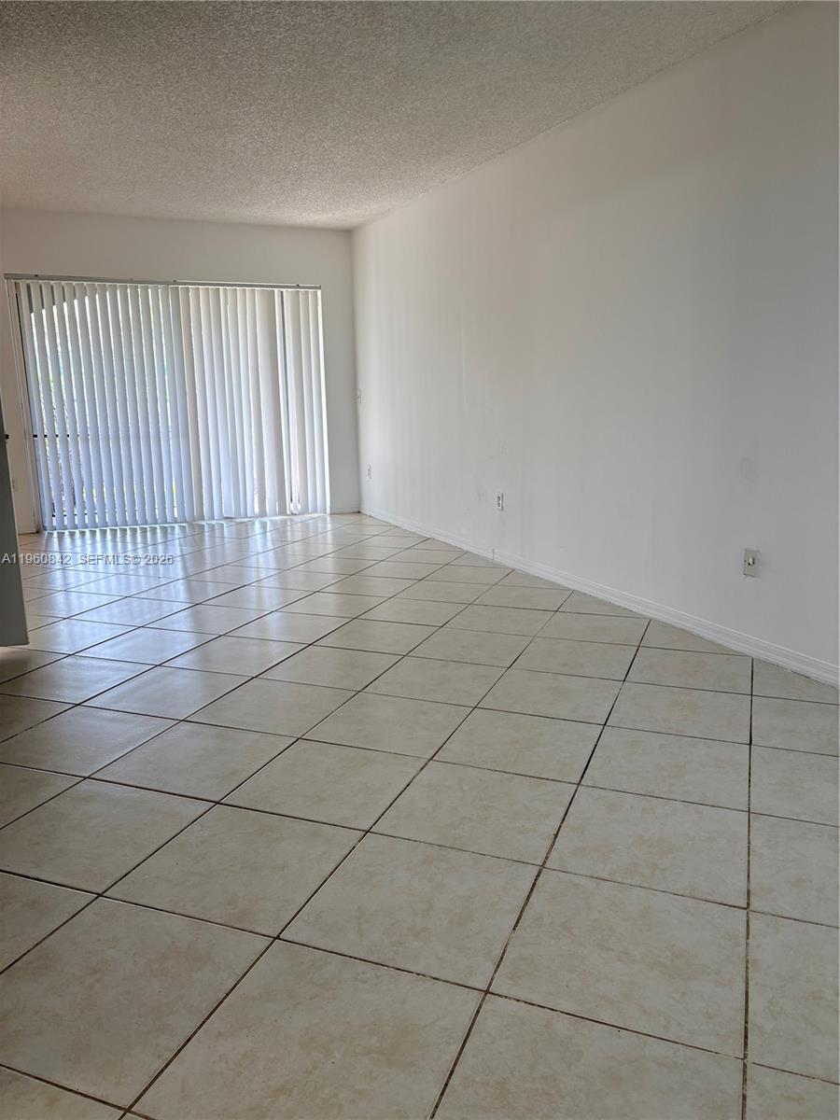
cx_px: 420
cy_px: 560
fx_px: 841
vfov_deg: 67.3
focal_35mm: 26
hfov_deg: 53.1
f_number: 1.6
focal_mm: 5.96
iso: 64
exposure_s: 1/120
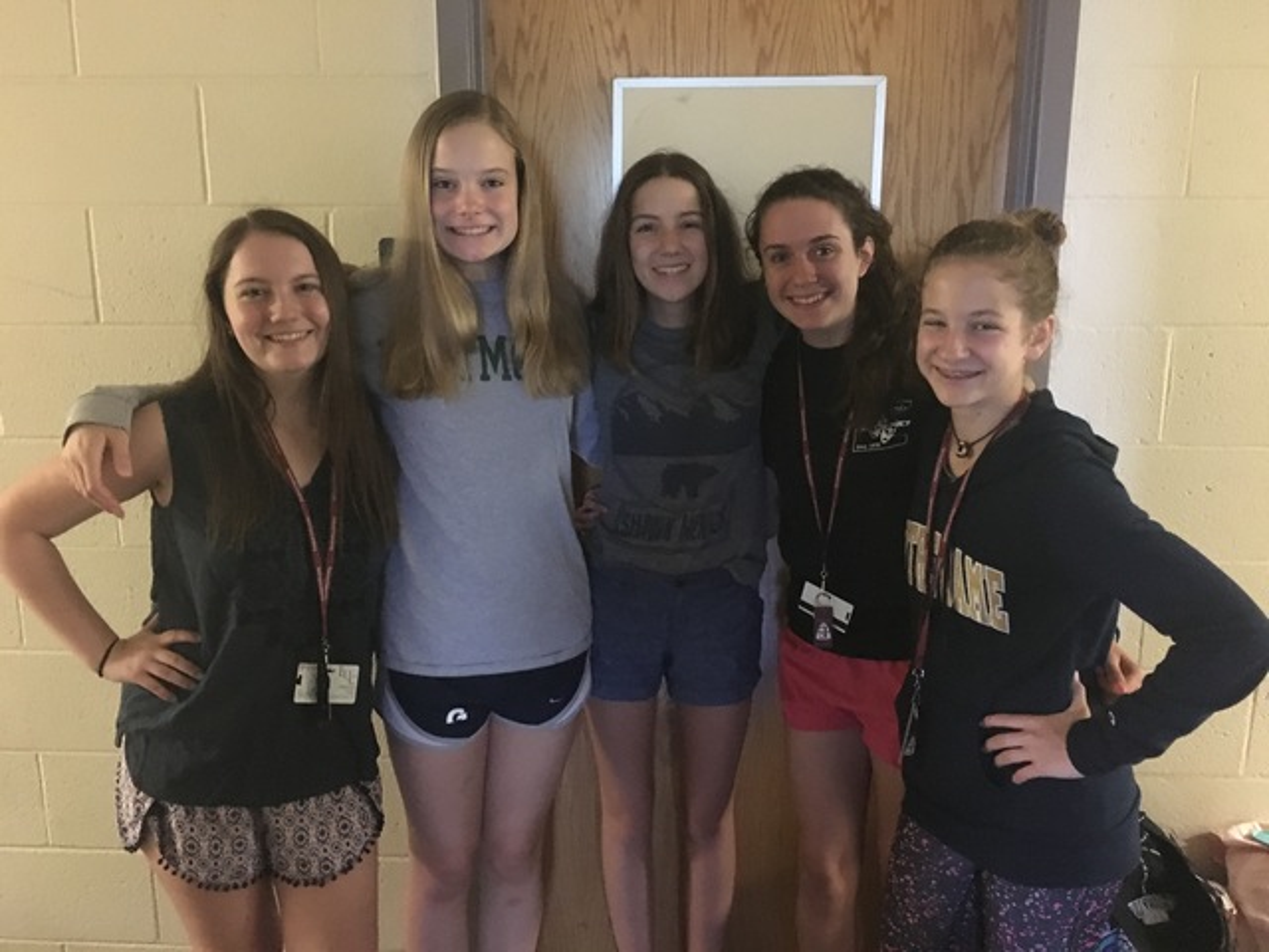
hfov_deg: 61.7
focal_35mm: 29
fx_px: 1063
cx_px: 634
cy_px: 476
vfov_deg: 48.2
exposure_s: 1/15
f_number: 2.2
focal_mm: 4.15
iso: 640
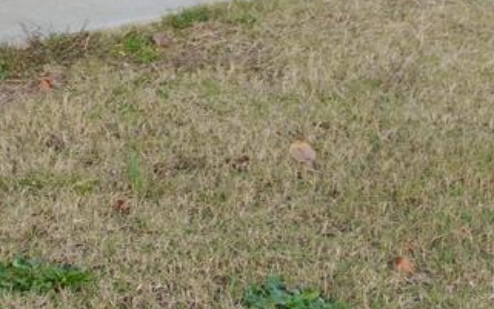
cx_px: -243
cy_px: -543
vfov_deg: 6.3
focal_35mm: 195
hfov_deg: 10.4
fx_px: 2627
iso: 500
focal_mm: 30
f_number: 6.3
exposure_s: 1/400
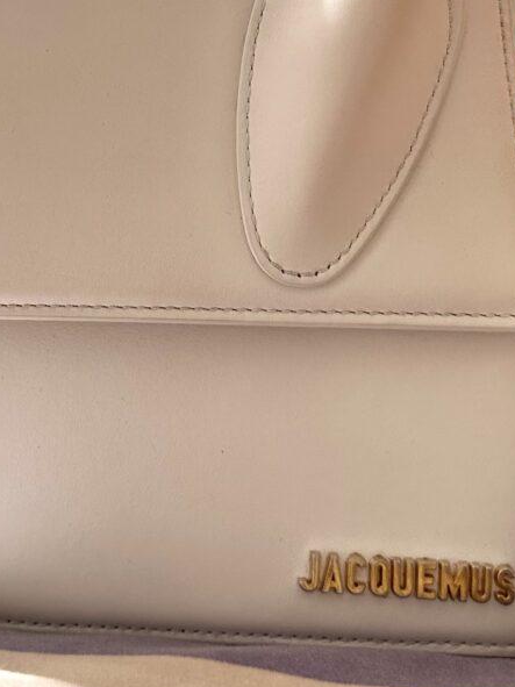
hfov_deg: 22.2
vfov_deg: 28.1
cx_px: 73
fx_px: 1290
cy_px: 9
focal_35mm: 65
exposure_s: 1/121
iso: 125
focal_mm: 6.86
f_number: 1.78
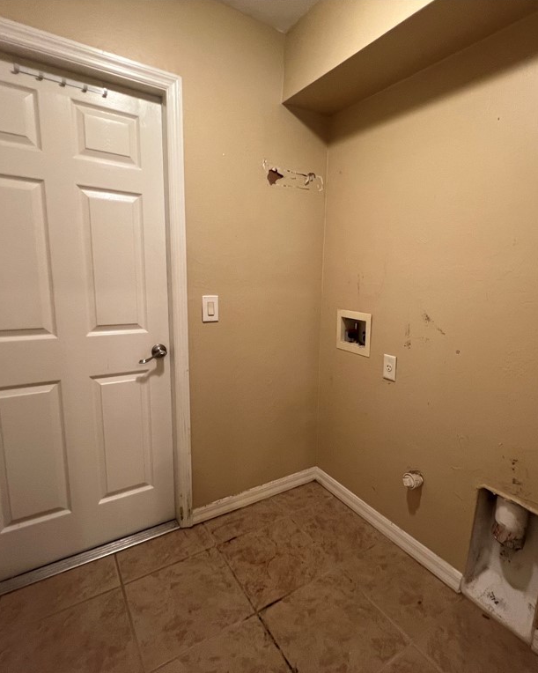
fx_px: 338
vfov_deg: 89.6
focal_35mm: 17
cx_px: 300
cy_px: 336
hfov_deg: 76.7
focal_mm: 1.57
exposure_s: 1/60
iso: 160
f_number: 1.8
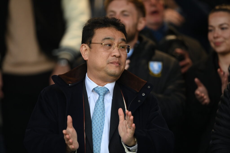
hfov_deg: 5.2
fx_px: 2556
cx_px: 115
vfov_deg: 3.4
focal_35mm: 400
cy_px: 76
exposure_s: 1/320
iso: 2000
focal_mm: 400
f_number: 3.2
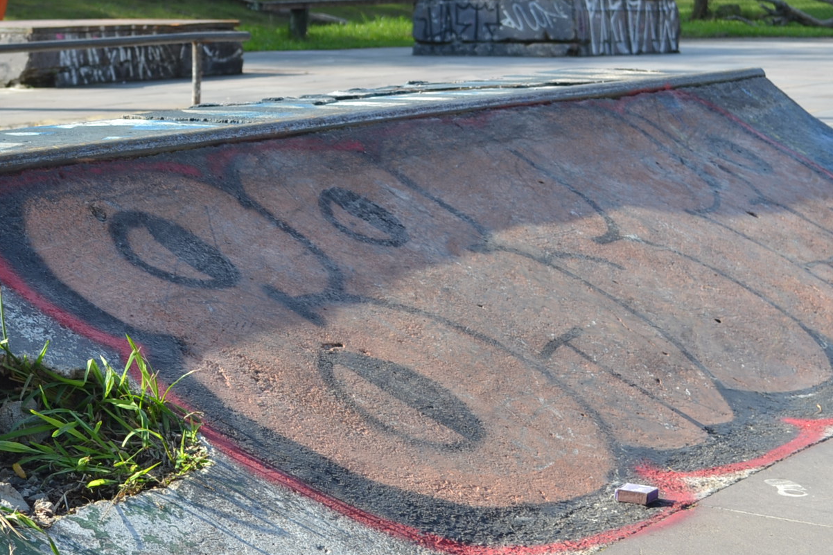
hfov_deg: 21.9
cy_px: 190
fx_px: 2128
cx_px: 190
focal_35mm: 92
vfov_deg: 14.8
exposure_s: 1/160
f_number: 6.3
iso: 100
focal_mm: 32
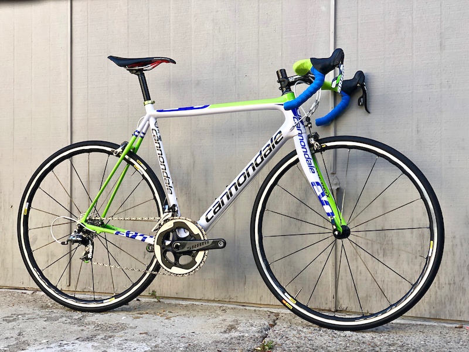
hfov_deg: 36.8
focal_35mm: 52
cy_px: 176
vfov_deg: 28.0
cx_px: 234
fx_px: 705
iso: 25
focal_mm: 6
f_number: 2.4
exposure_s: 1/120
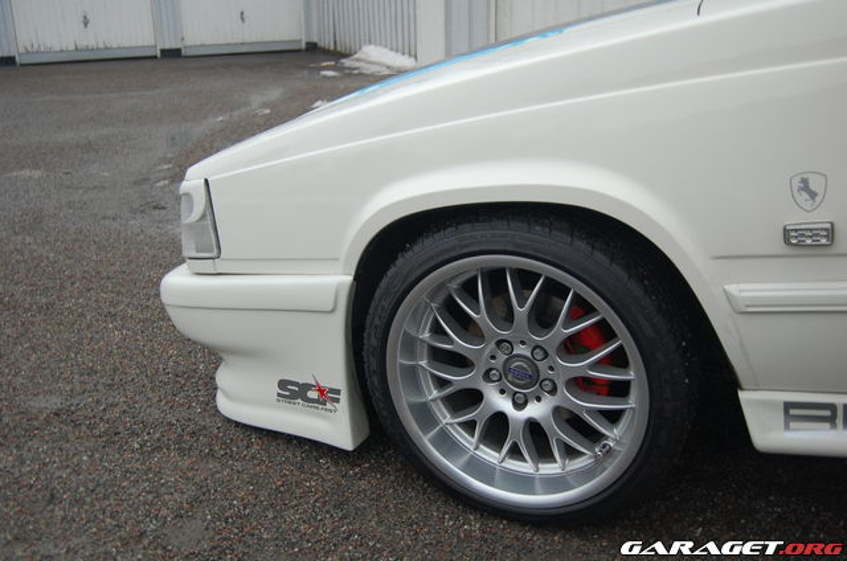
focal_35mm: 34
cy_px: 280
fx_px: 810
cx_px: 424
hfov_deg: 55.2
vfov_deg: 38.2
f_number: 3.8
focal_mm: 23
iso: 450
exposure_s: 1/30
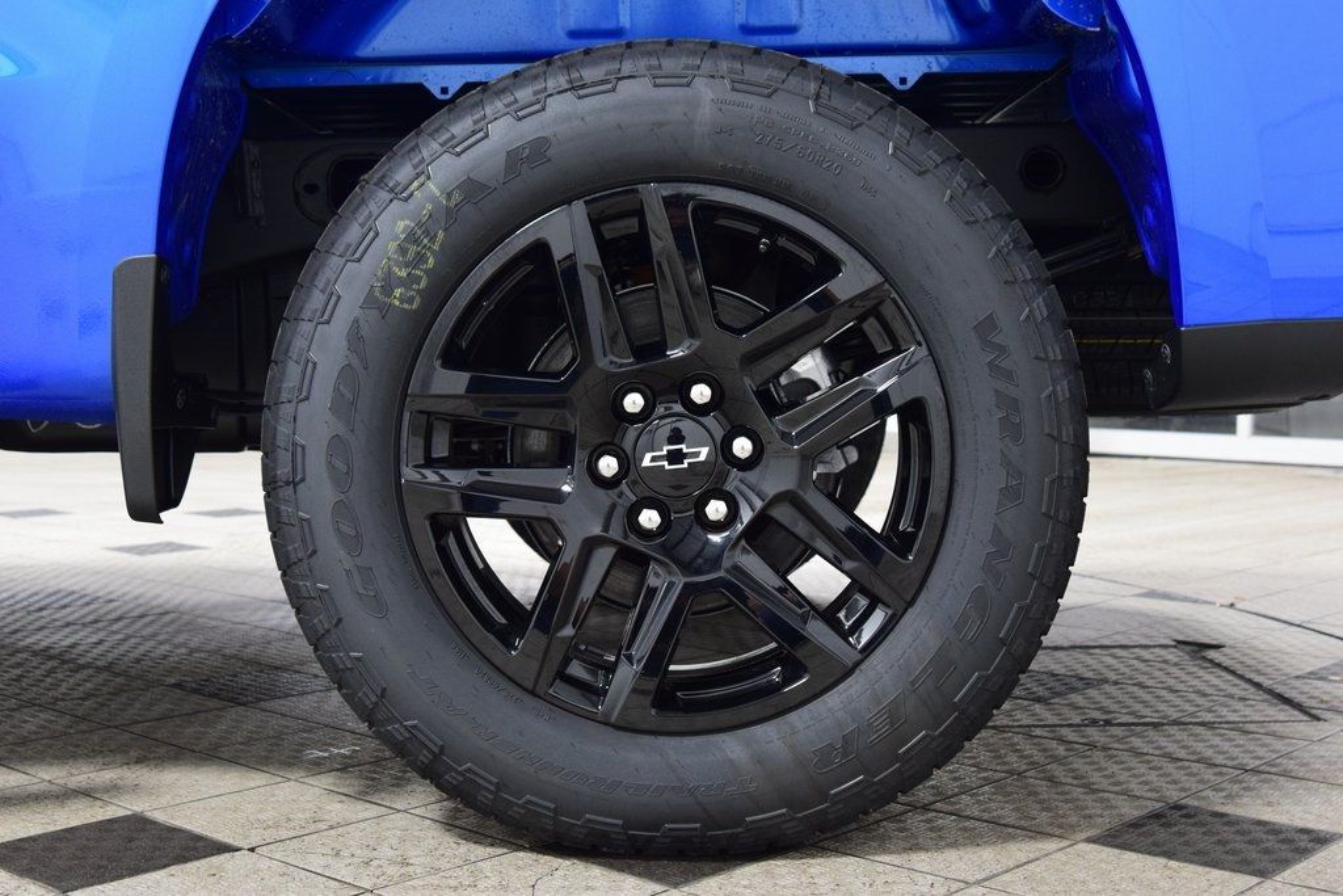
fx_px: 1791
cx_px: 672
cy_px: 448
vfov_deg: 28.1
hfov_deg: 41.1
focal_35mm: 48
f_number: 5.6
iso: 1600
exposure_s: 1/15
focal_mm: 32
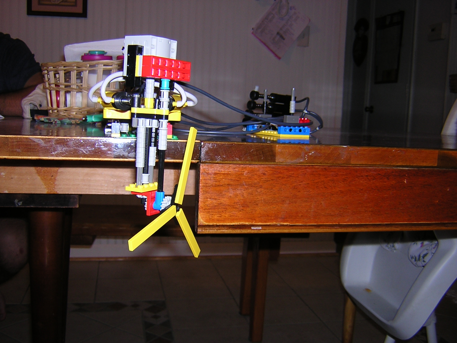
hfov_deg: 51.4
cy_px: 172
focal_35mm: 36
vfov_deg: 39.7
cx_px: 228
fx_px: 475
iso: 100
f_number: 2.6
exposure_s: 1/60.1
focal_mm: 4.7
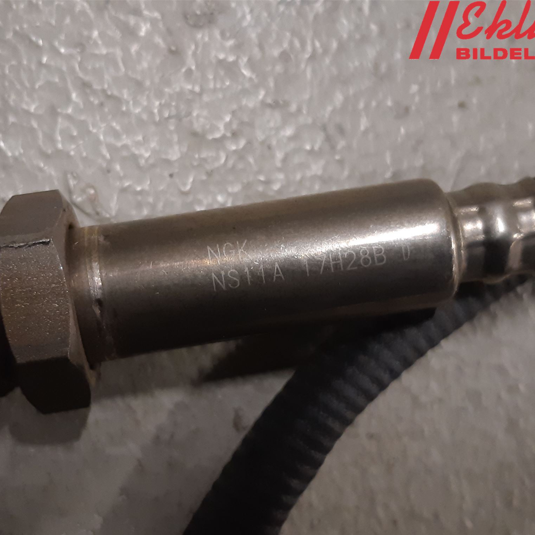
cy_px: 270
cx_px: 264
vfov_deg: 52.5
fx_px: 542
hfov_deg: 52.5
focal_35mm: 31
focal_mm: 3.93
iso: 160
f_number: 1.7
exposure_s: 1/50
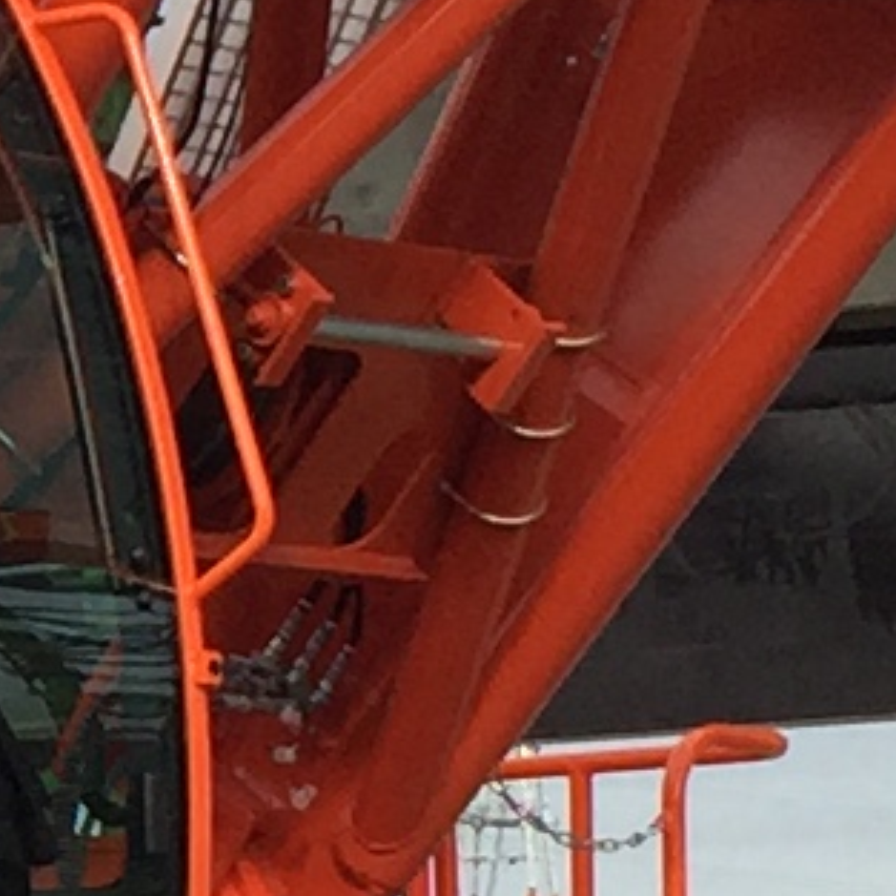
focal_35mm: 267
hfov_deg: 6.3
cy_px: 673
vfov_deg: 6.6
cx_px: -1211
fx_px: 7819
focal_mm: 4.15
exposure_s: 1/1099
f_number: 2.2
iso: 32
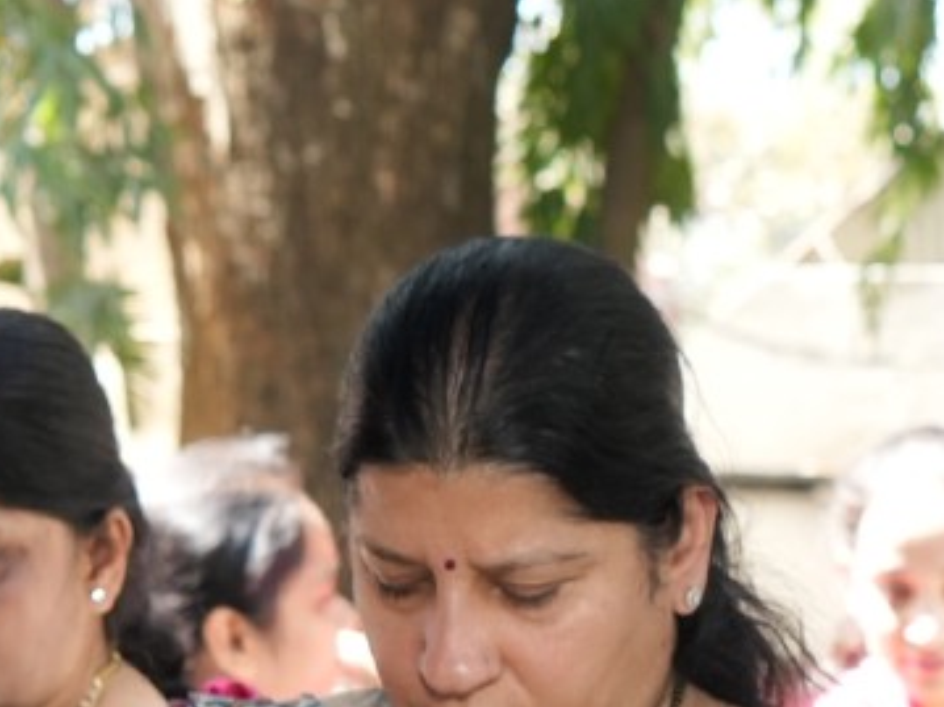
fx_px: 4062
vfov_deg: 9.5
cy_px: 1214
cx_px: 847
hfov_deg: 13.1
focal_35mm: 149
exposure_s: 1/160
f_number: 5
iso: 500
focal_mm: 29
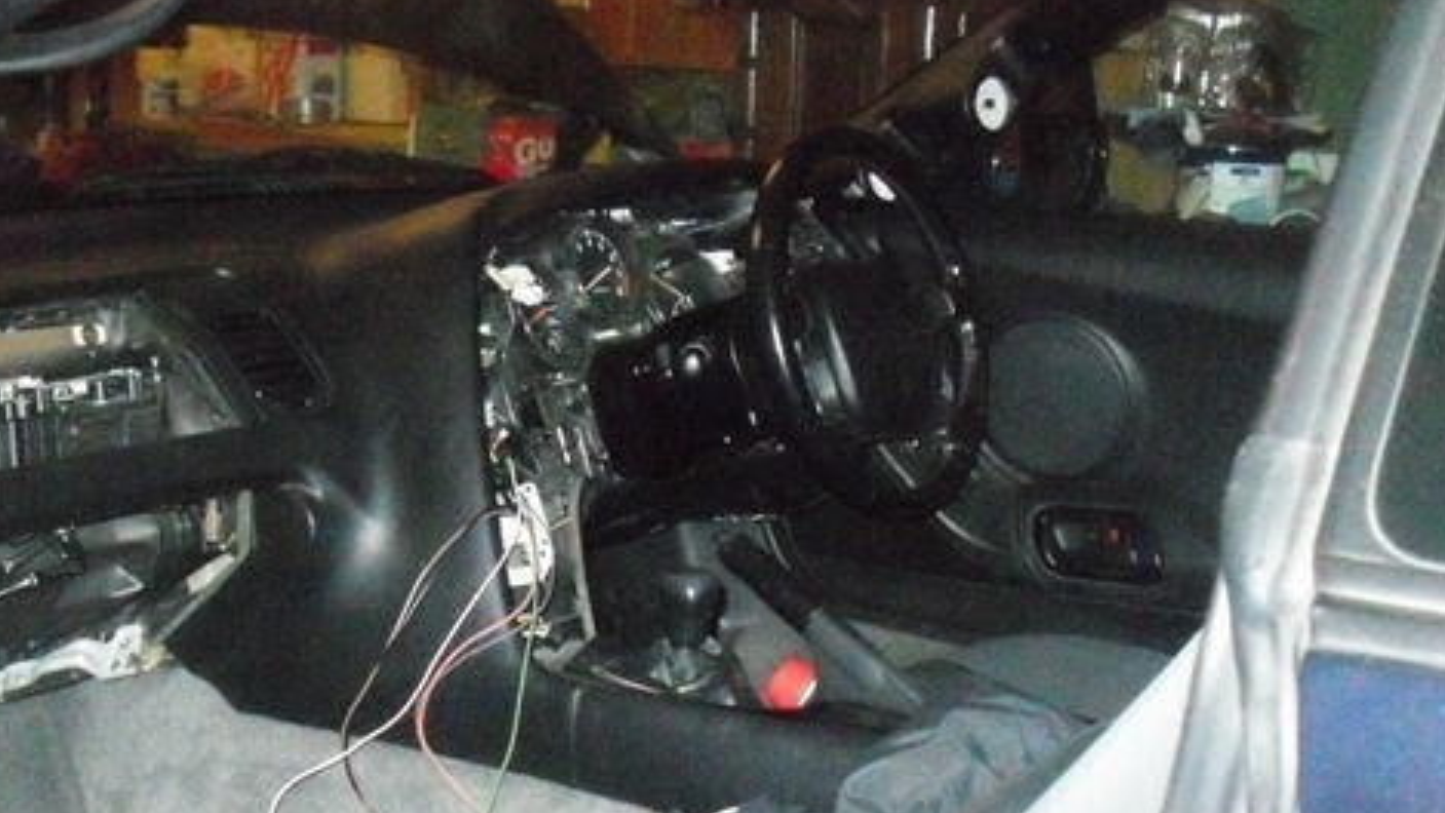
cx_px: 576
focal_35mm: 52
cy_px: 678
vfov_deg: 22.7
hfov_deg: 39.7
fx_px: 1993
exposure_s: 1/45
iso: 3200
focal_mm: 6.3
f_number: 7.6
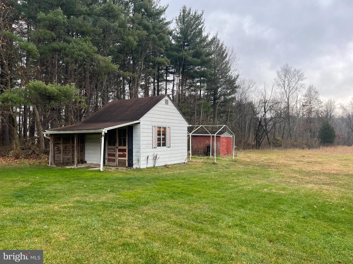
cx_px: 176
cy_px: 132
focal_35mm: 26
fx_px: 265
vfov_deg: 53.1
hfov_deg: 67.3
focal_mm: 5.1
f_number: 1.6
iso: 50
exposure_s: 1/164
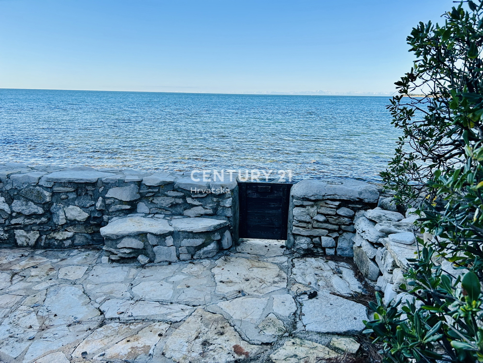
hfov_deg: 67.3
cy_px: 182
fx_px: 363
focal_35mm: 26
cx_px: 242
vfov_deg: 53.1
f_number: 1.5
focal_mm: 5.7
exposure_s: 1/1468
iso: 50
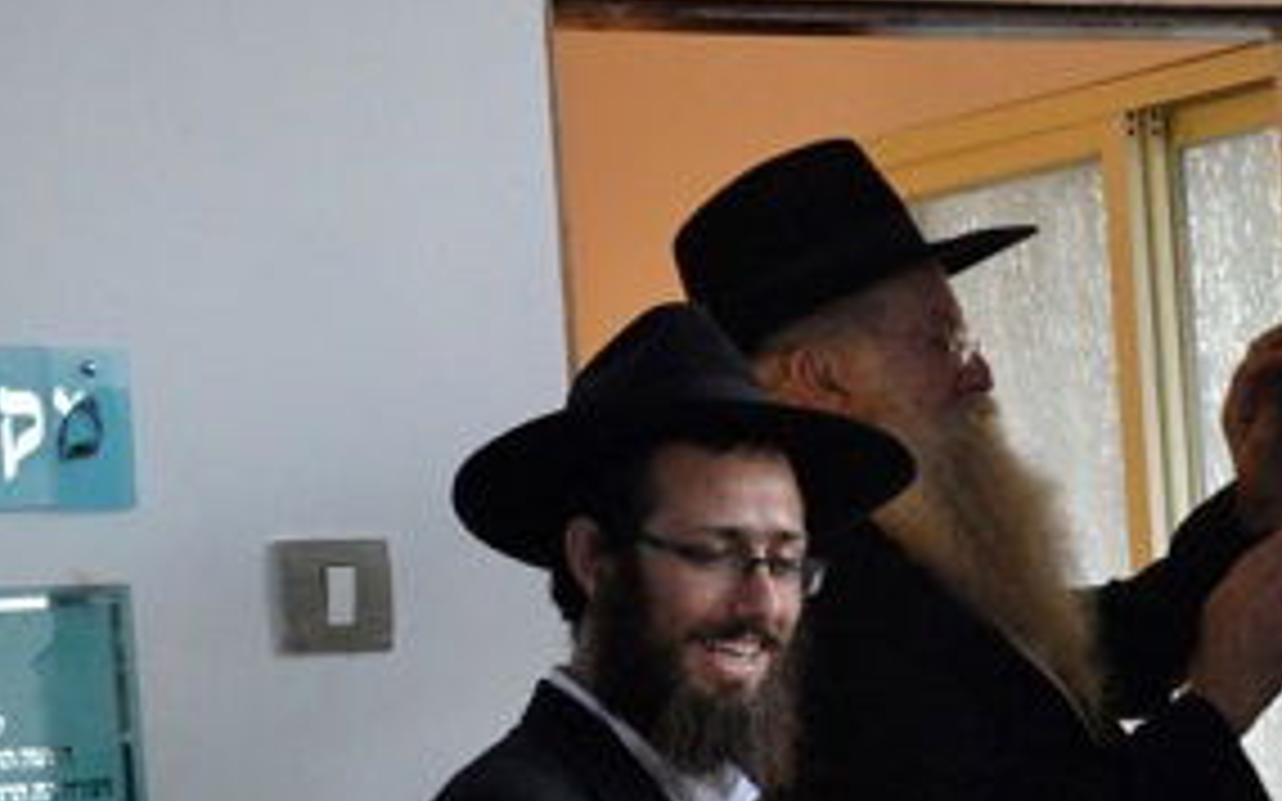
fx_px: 7961
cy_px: 558
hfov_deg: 9.2
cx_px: 1039
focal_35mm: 228
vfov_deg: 5.8
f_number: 5.6
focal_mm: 85
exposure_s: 1/60
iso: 3200
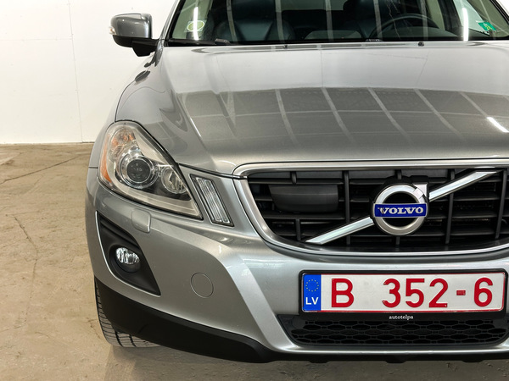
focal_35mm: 48
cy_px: 190
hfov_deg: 39.7
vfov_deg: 30.3
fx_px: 706
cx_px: 254
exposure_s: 1/50
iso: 100
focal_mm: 6.86
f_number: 1.8
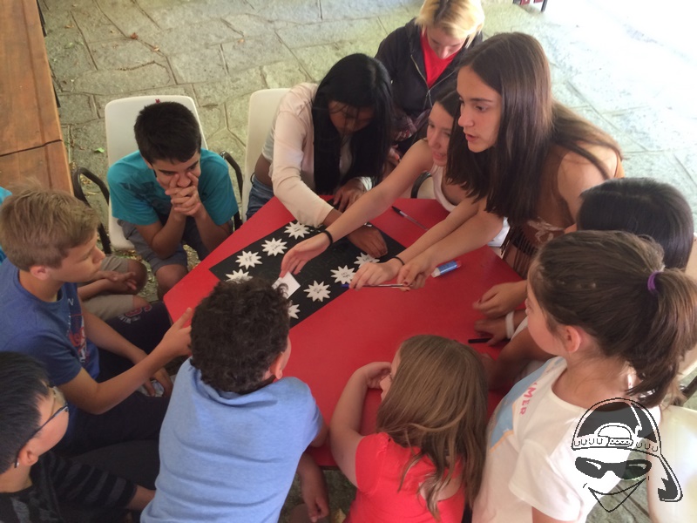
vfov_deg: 48.2
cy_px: 262
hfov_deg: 61.7
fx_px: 584
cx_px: 348
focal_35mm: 29
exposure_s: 1/33
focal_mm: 4.15
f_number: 2.2
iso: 125
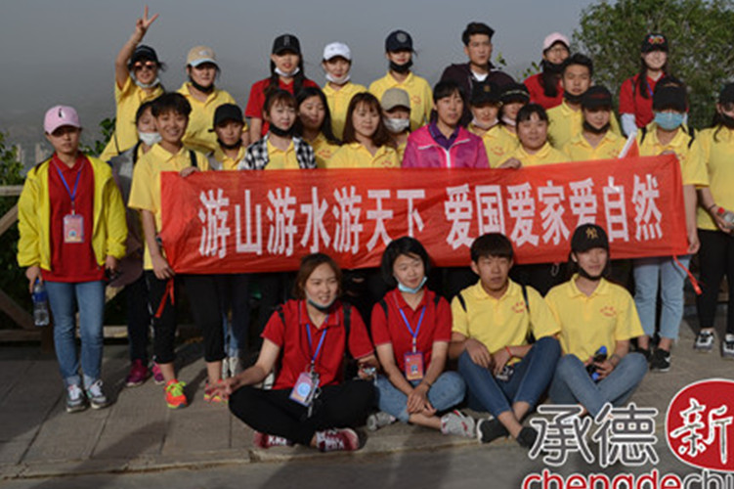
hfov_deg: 42.7
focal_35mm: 46
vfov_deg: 29.2
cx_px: 414
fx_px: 937
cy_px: 202
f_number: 9
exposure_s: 1/250
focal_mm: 24
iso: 100
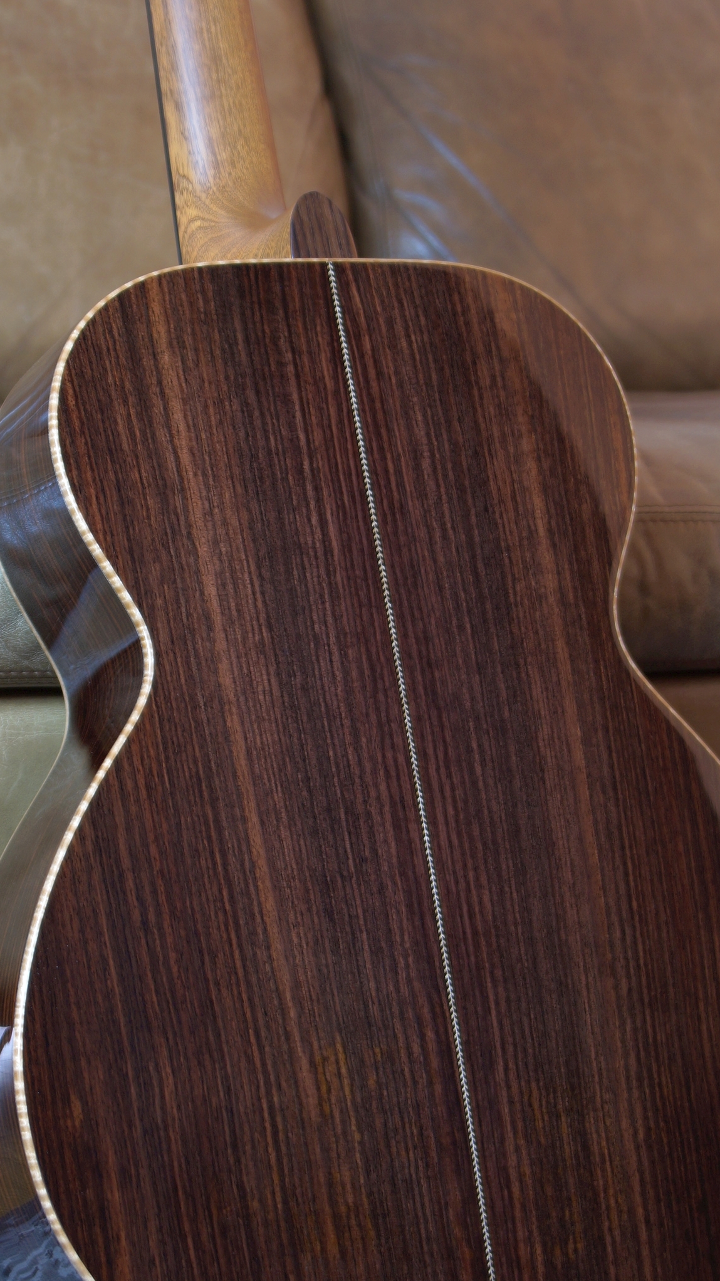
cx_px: 392
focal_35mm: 95
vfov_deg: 22.5
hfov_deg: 12.8
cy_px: 798
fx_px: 3215
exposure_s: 1/5
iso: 100
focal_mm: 45
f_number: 4.5
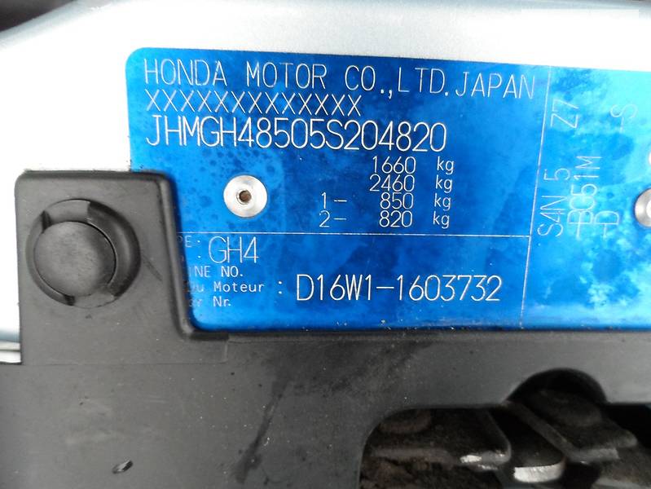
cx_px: 326
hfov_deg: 71.6
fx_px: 452
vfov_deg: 56.9
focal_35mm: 24
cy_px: 244
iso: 240
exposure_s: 1/30
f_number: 3.2
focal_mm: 4
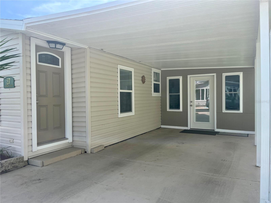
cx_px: 136
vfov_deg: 53.1
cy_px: 102
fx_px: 204
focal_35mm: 26
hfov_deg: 67.3
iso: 50
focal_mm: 5.1
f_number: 1.6
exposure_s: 1/1923
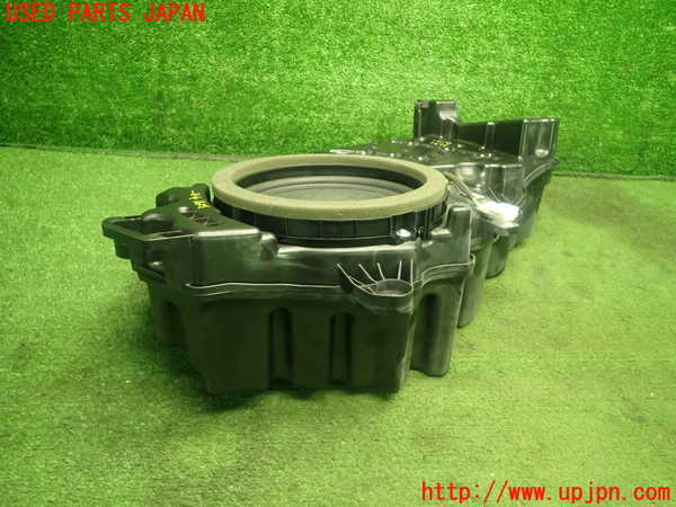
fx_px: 488
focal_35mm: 25
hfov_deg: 69.4
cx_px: 338
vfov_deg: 54.9
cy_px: 254
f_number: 2
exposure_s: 1/30
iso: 320
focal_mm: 4.5
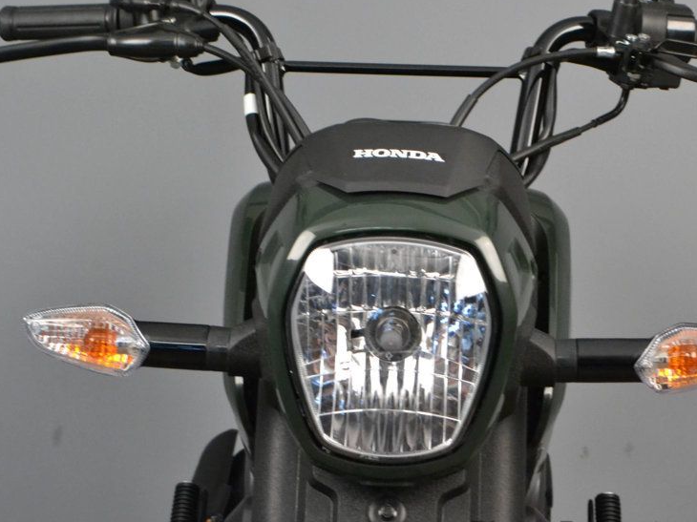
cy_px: 237
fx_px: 1791
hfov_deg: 22.0
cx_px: 393
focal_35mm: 89
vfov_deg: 16.6
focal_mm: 44
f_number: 11
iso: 3200
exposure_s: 1/60
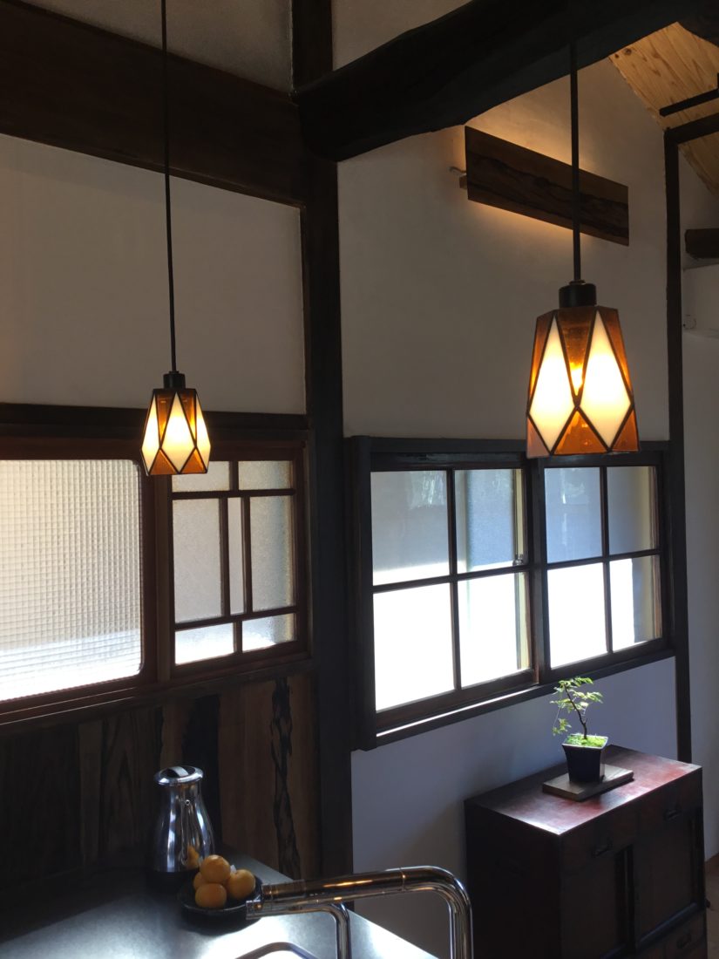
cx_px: 360
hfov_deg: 45.4
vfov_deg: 58.4
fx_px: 859
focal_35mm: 31
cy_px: 480
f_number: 2.4
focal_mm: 3.3
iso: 25
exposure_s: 1/60
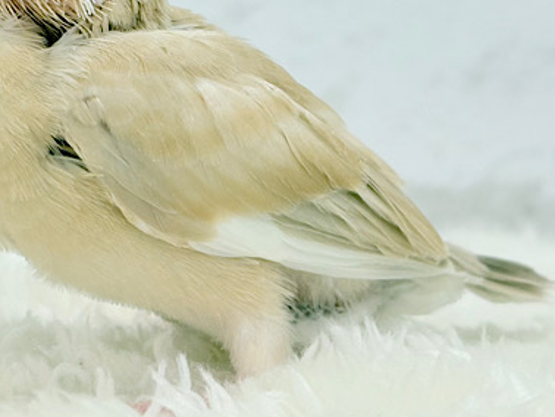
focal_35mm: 88
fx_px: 1412
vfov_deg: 16.7
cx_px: 125
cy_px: 91
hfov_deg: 22.0
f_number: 1.6
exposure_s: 1/50
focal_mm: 5.96
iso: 32
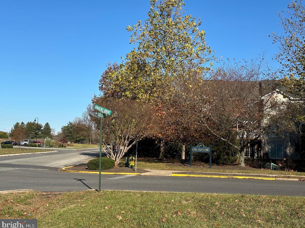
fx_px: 432
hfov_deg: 38.9
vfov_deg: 29.7
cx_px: 155
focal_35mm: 49
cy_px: 115
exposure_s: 1/4184
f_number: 1.78
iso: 64
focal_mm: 6.86
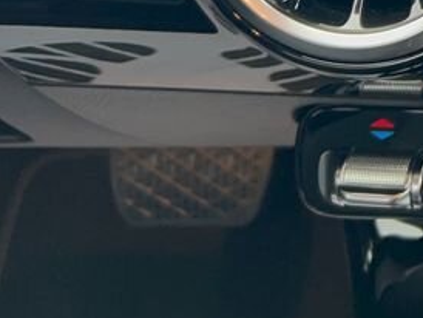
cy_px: -252
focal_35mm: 97
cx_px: 715
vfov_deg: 13.7
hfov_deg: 17.3
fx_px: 1186
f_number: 1.5
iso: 80
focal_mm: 5.7
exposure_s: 1/38
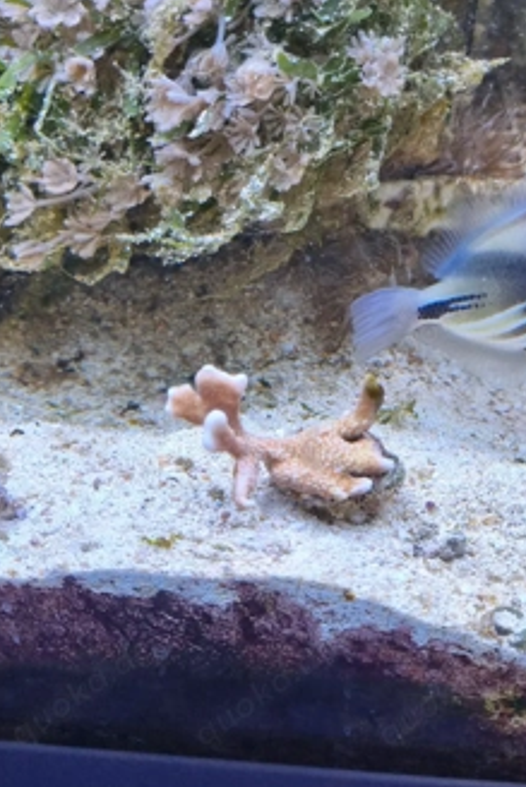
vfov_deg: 57.0
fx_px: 722
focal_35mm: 33
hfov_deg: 39.8
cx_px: 317
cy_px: 343
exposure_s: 1/116
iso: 50
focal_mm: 5.4
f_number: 1.8
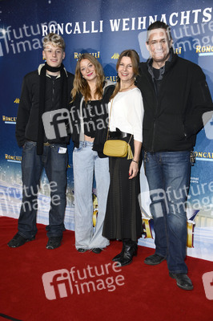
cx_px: 106
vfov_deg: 44.5
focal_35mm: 44
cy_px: 160
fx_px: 391
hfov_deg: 30.5
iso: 1250
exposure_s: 1/250
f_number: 5.6
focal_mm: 44
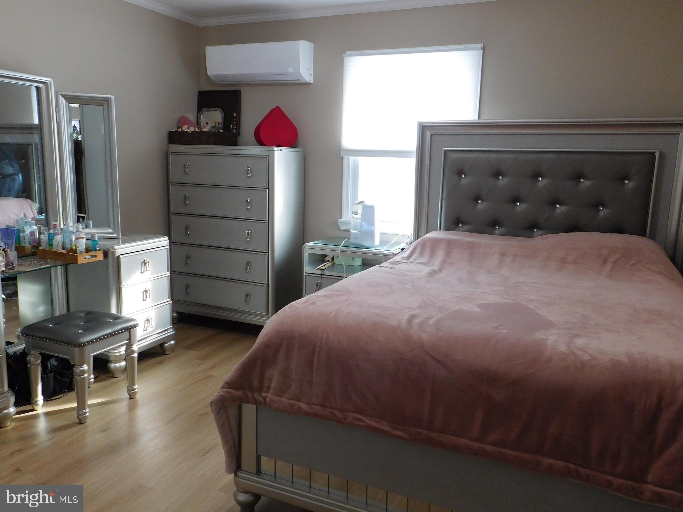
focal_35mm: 28
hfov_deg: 63.4
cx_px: 342
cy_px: 256
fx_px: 552
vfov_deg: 49.7
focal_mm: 4.9
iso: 200
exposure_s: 1/30
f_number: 3.2
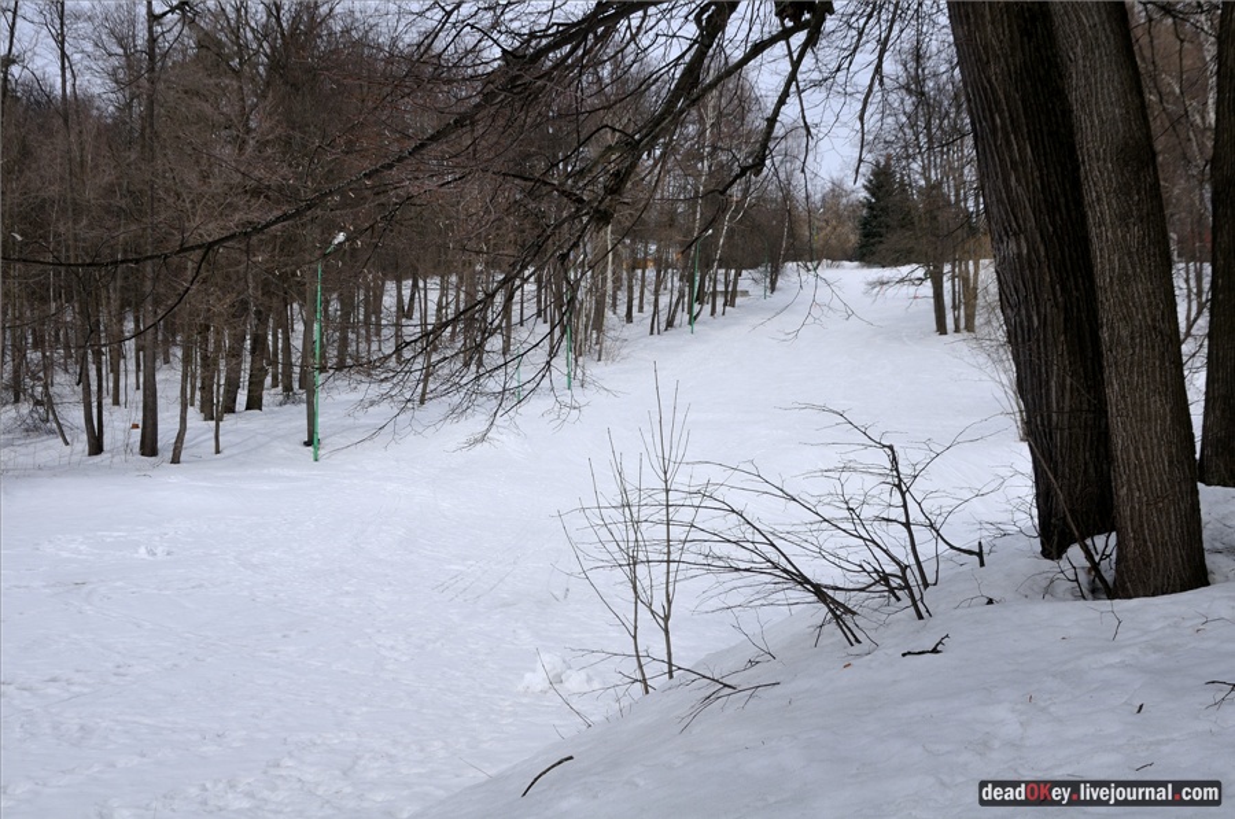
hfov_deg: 53.2
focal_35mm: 36
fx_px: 1233
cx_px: 618
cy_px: 410
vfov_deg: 36.8
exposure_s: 1/500
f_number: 7.1
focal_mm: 24
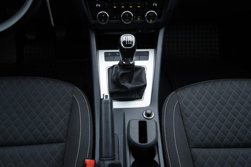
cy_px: 84
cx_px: 126
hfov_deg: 53.1
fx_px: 251
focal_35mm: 36
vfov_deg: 36.9
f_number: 2.8
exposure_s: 1/40
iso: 160
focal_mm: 24
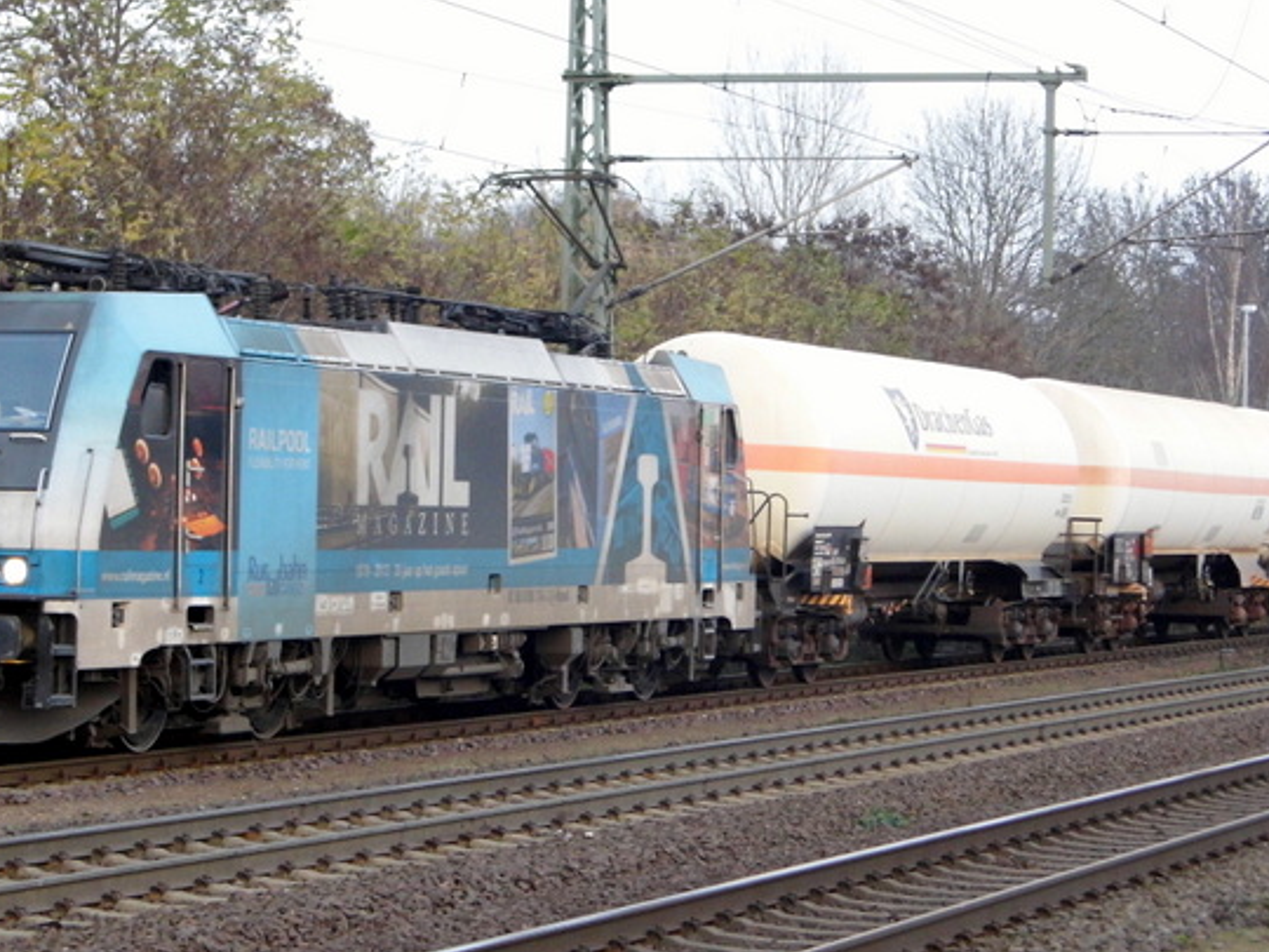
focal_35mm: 120
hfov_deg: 16.4
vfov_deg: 12.3
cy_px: 531
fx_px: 4399
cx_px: 571
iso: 200
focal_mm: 14.6
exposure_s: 1/30
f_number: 4.2
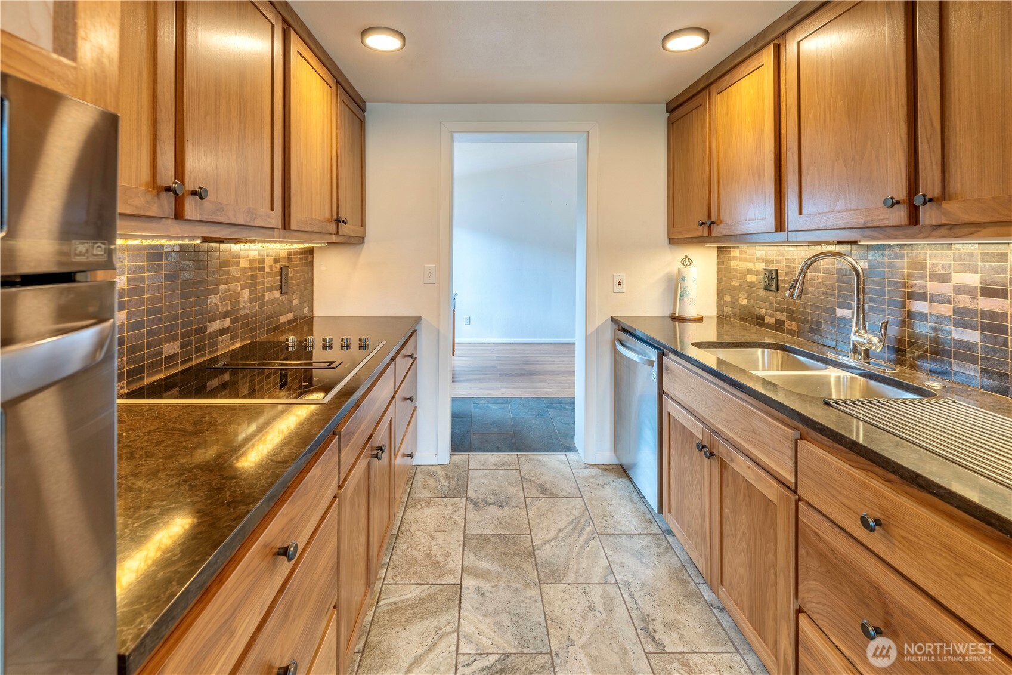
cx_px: 506
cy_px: 338
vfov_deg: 81.2
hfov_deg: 104.3
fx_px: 393
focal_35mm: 14
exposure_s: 1/30
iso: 320
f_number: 8
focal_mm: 14
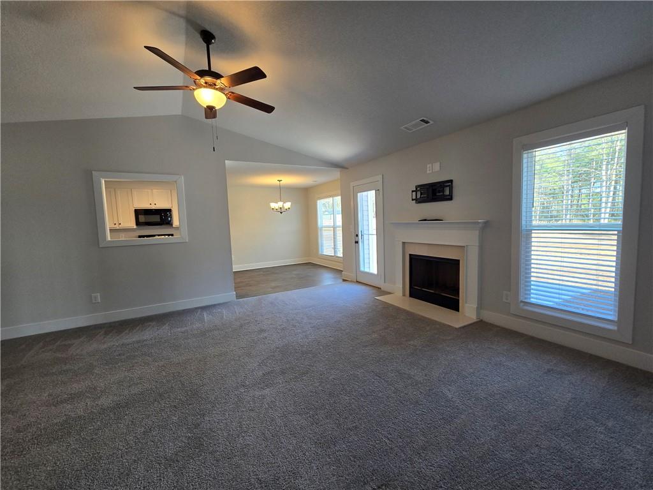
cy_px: 245
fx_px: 245
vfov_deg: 89.9
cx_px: 326
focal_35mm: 13
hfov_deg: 106.2
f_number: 2.2
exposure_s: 1/60
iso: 100
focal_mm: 2.2
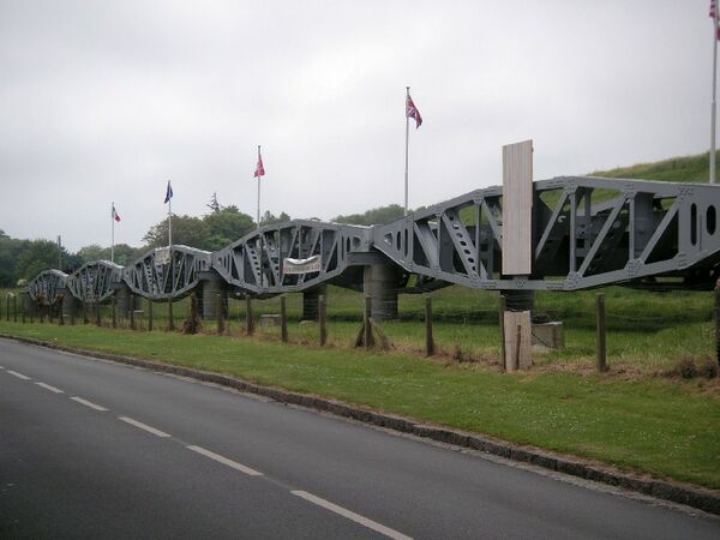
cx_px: 360
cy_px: 270
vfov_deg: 16.4
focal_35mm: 90
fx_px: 1872
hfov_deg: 21.8
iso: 50
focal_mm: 15
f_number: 4
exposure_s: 1/750
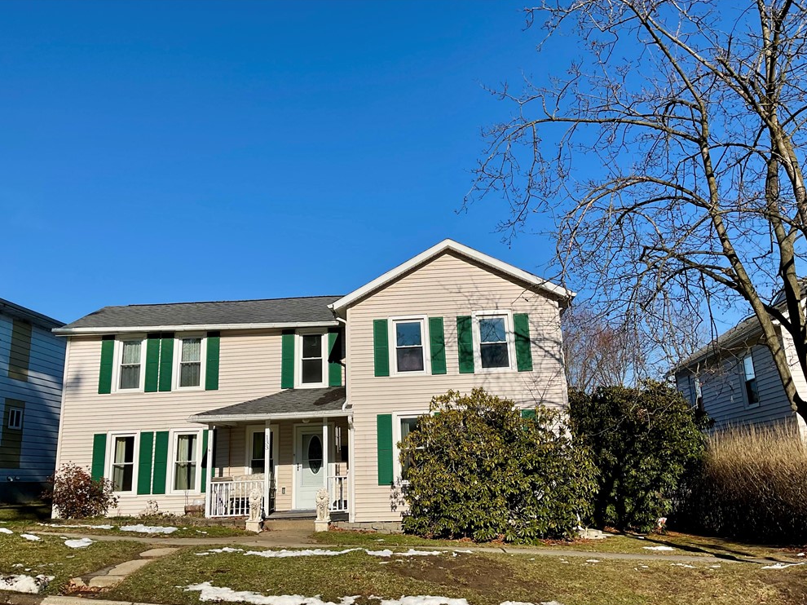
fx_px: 699
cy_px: 311
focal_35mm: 30
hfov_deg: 60.0
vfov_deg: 46.8
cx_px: 391
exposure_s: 1/3125
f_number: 1.8
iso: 16
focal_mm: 3
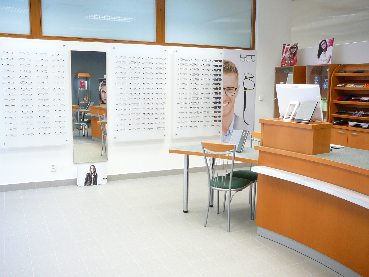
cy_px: 138
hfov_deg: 52.6
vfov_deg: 40.7
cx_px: 184
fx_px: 373
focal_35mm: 35
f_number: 2.8
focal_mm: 5.2
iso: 100
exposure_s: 1/20
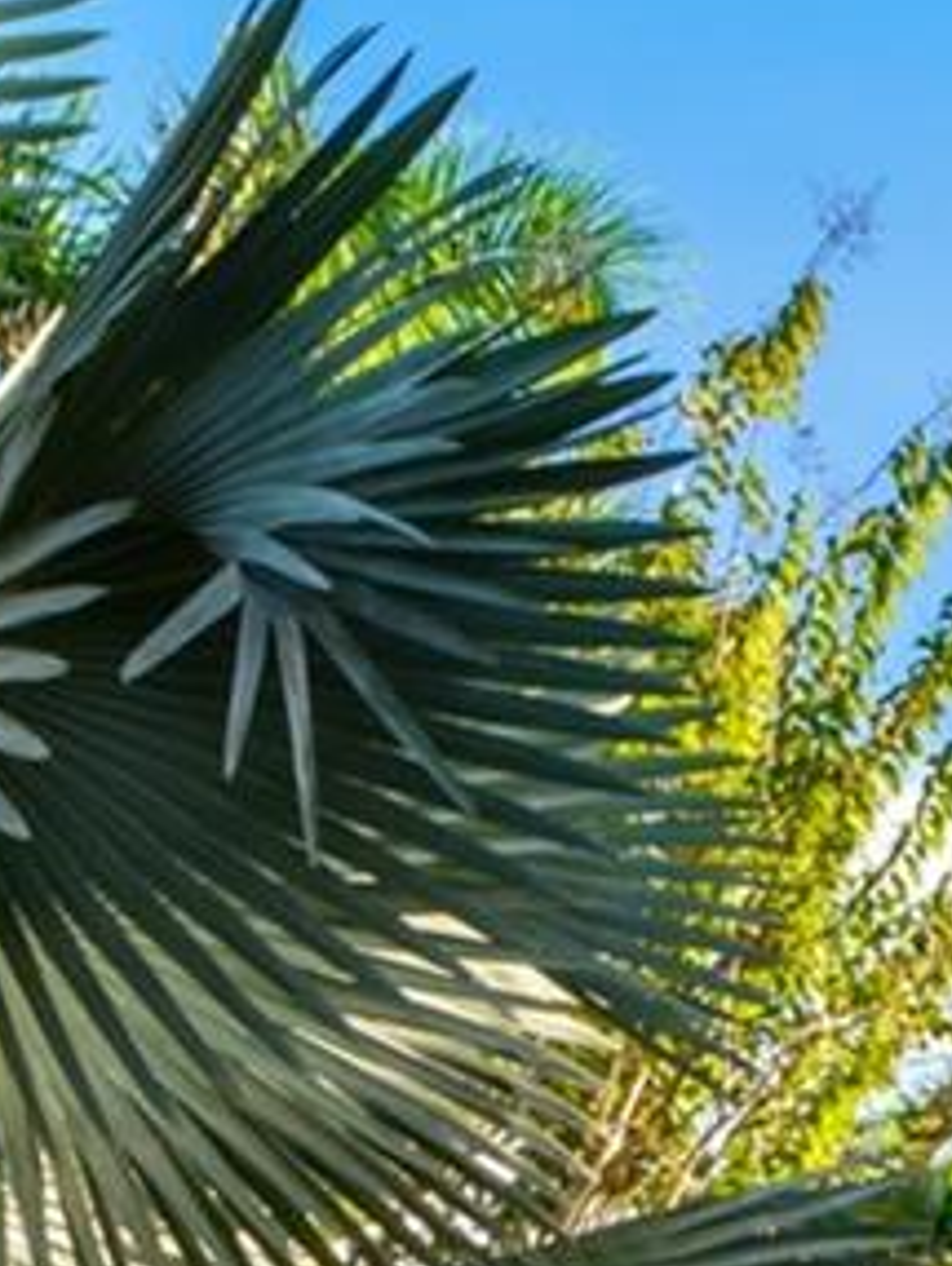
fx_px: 3149
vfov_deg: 19.2
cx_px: 1917
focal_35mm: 86
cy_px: 2027
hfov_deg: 14.3
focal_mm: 16
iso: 100
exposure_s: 1/15
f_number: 11
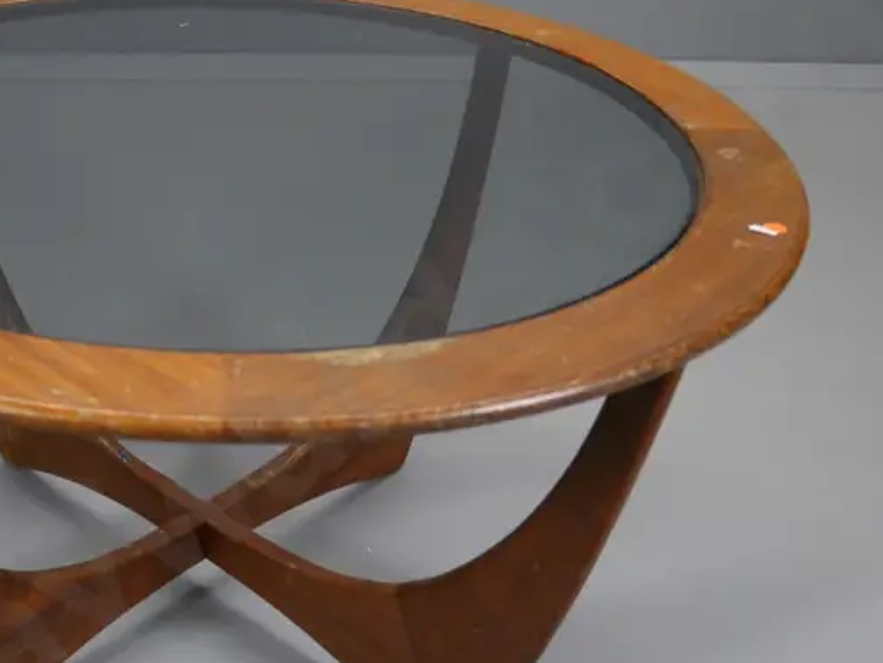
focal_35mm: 49
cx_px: 223
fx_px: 1251
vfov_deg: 29.3
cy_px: 492
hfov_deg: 37.9
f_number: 3.5
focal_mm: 12
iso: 640
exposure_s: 1/60
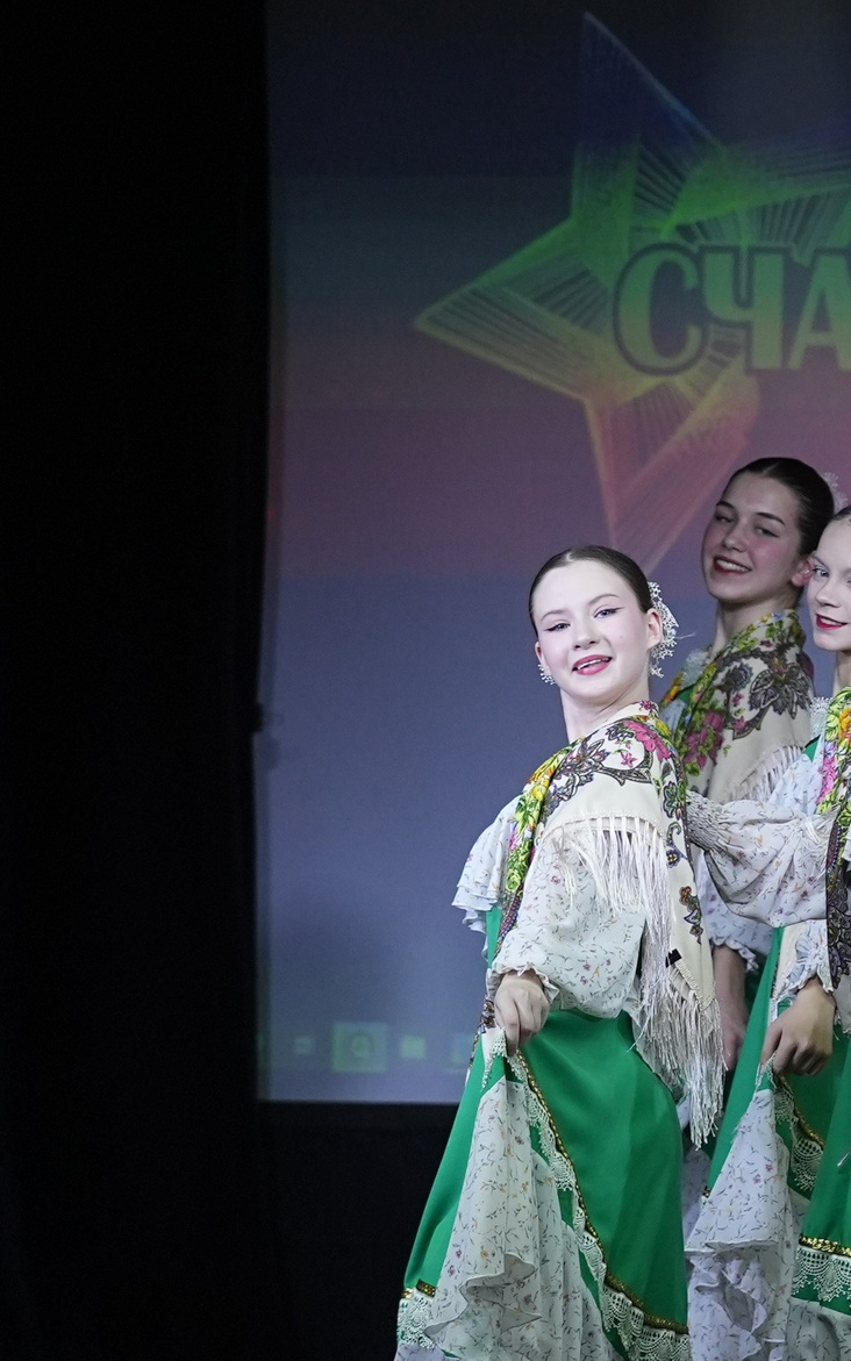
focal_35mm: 323
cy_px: 783
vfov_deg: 6.5
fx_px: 11984
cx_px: 1403
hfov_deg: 4.0
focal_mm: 97
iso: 1250
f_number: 2.8
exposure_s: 1/400
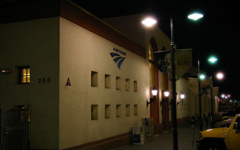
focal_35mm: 48
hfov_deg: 42.2
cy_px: 78
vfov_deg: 27.1
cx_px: 120
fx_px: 311
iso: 800
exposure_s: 1/60
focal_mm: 31
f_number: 4.5
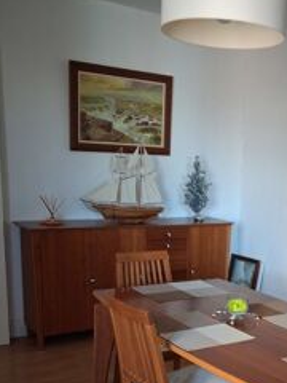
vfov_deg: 39.0
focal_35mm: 48
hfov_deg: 29.2
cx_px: 250
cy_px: 270
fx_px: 531
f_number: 1.8
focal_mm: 4
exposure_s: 1/60
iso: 500
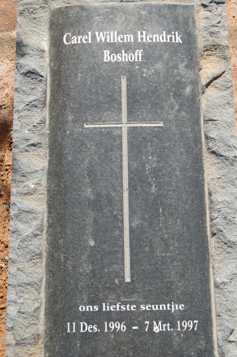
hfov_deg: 22.6
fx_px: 593
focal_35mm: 60
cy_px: 178
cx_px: 118
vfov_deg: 33.4
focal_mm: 40
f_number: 8
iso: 200
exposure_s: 1/250
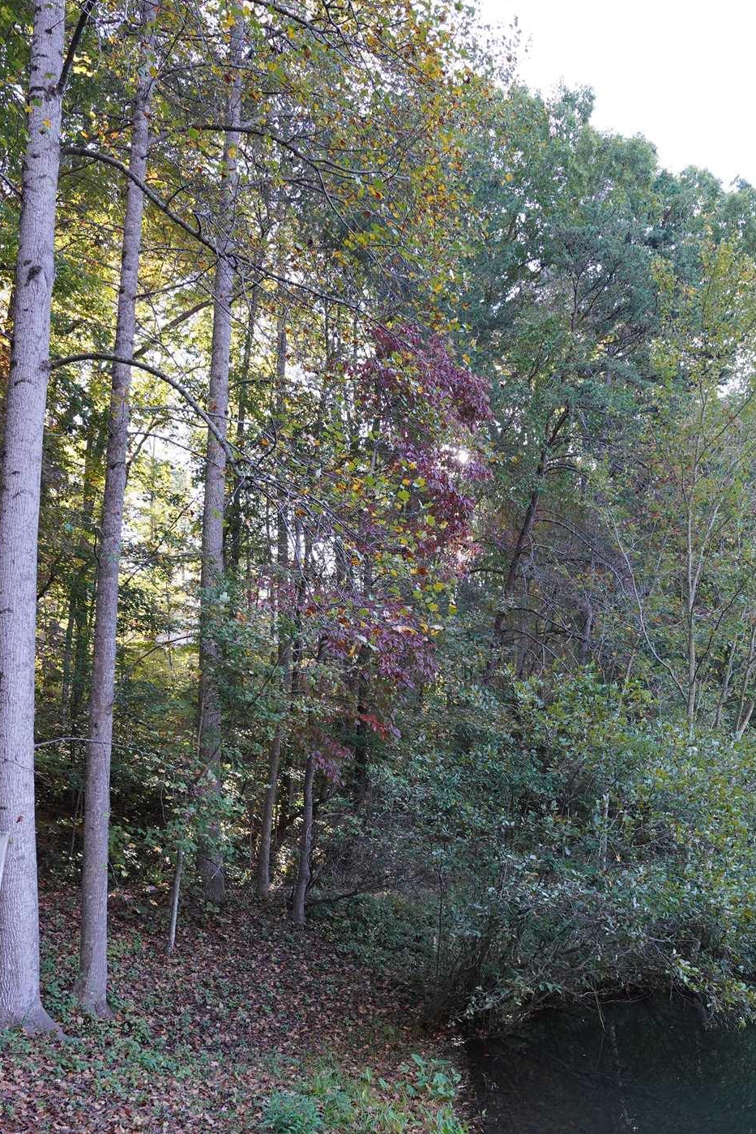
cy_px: 734
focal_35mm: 28
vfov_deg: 64.2
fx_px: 882
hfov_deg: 45.9
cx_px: 488
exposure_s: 1/160
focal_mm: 17
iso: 640
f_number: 4
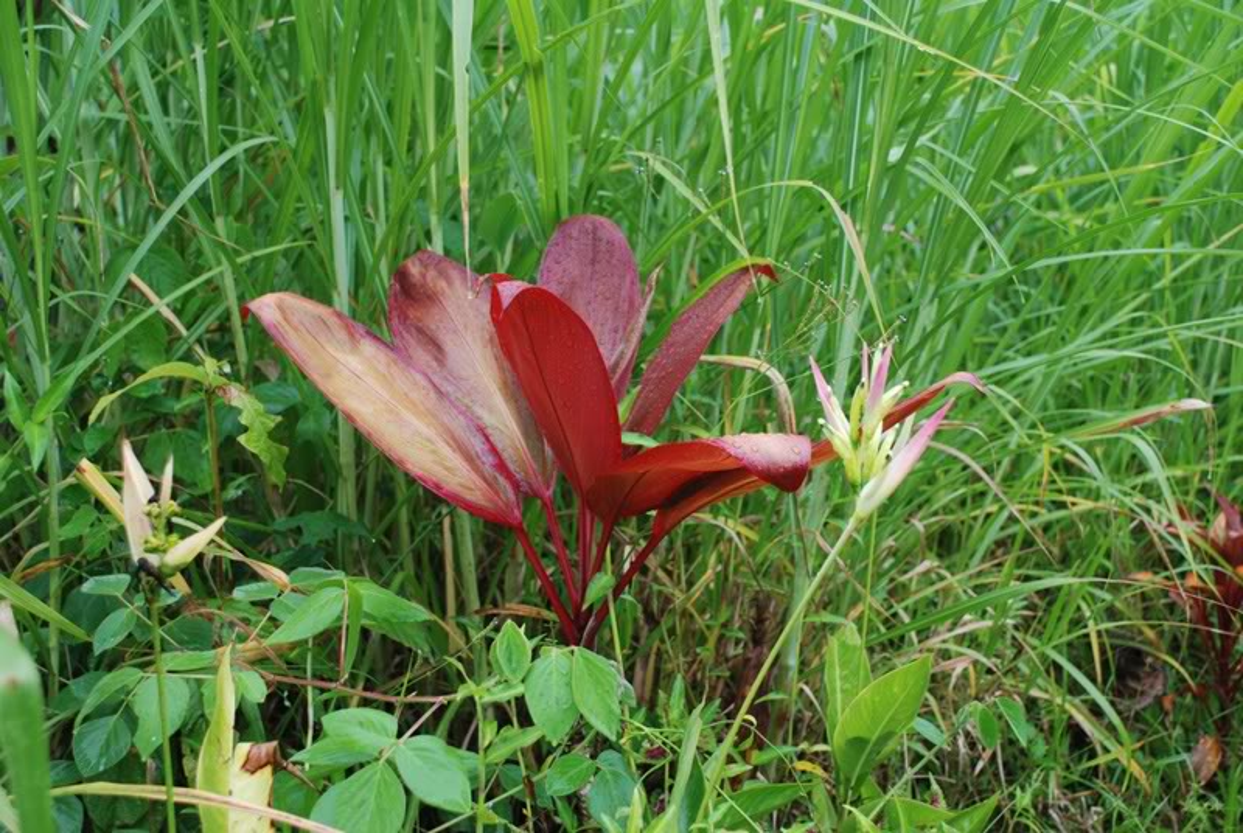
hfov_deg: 41.1
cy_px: 416
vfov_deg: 28.2
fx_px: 1660
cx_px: 622
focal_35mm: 48
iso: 200
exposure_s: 1/60
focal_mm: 32
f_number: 4.2
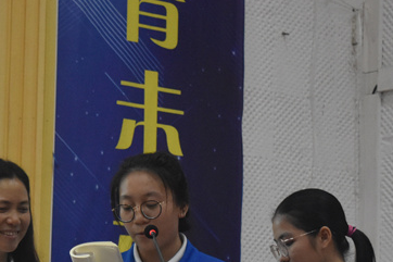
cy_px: 340
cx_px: 100
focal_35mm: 199
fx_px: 2171
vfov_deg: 6.8
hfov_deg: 10.3
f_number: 5.3
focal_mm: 48
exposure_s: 1/60
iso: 2500
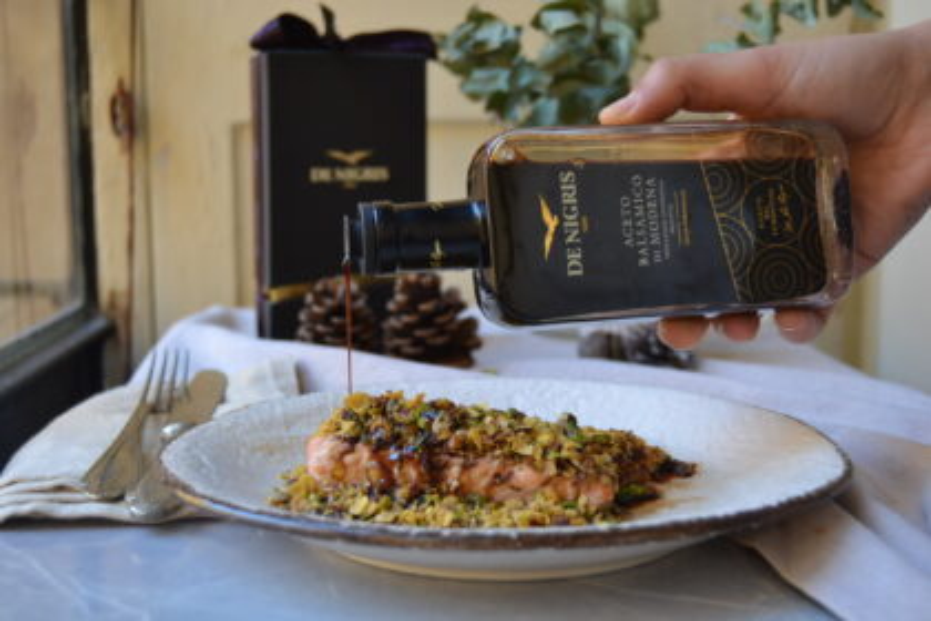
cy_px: 310
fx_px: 1241
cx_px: 466
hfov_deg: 41.1
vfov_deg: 28.1
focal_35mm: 48
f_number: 5
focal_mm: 32
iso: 400
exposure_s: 1/100
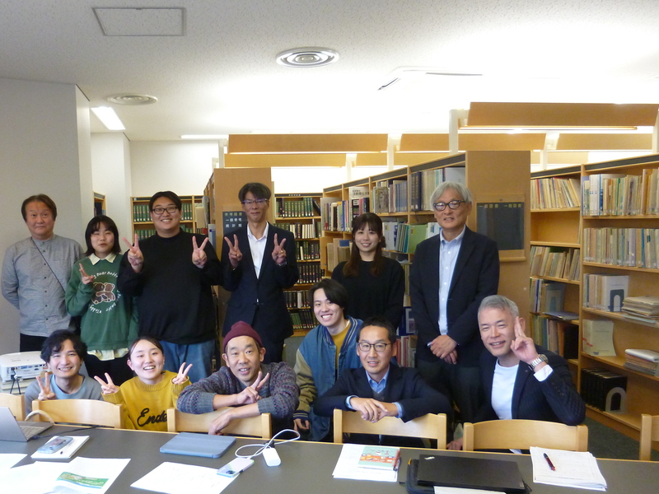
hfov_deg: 59.6
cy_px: 269
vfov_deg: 46.7
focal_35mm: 30
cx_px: 272
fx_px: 571
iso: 320
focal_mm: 4.3
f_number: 2.5
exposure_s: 1/60
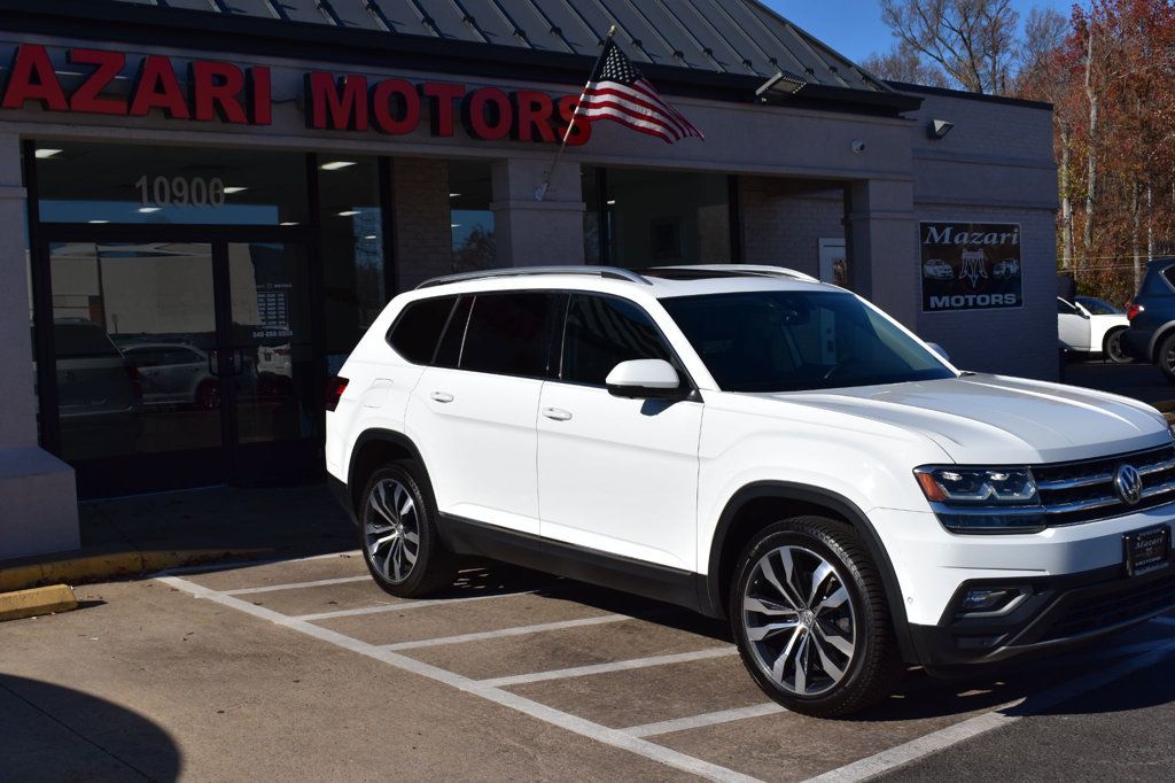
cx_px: 588
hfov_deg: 46.4
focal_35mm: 42
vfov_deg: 31.9
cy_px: 392
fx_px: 1370
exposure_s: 1/500
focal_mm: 28
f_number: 11
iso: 200
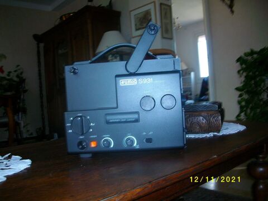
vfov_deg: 44.2
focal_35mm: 32
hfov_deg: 56.8
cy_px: 100
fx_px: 248
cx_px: 134
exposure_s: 1/40
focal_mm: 5.7
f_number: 2.9
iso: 125
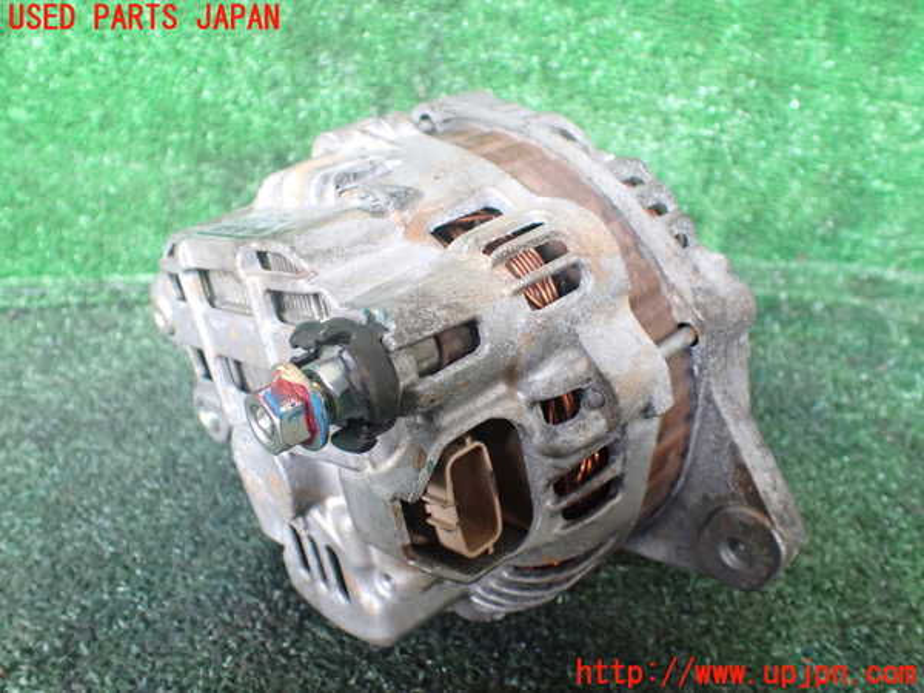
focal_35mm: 30
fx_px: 801
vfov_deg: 46.8
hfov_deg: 60.0
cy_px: 346
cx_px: 462
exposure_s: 1/30
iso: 1000
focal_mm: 5.4
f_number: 2.3
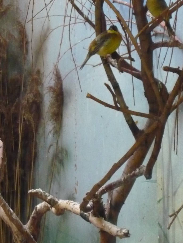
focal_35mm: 174
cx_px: 79
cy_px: 38
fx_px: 1226
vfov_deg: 11.3
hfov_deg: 8.5
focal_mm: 16.5
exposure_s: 1/40
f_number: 5.1
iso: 800
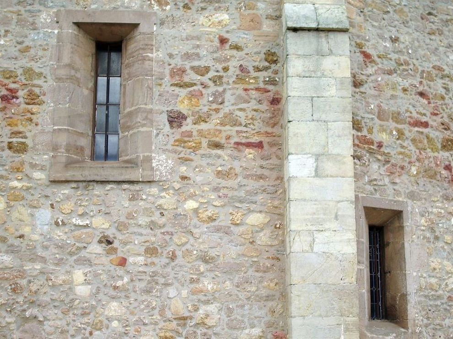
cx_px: 226
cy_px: 170
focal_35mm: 62
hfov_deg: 31.2
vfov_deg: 23.6
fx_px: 811
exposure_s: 1/80
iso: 50
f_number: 3.5
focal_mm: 10.2
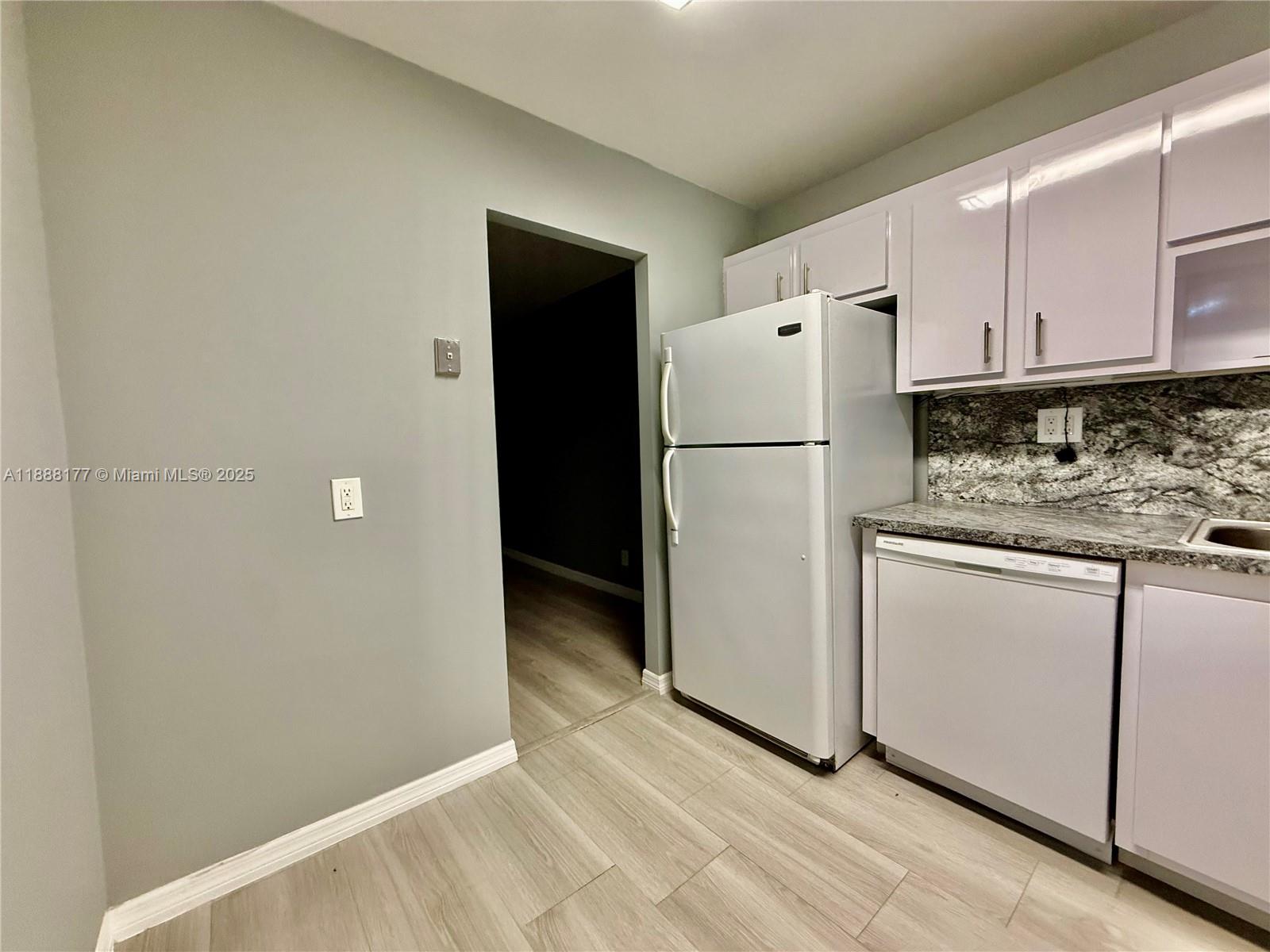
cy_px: 476
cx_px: 635
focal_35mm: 14
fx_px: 514
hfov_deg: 102.1
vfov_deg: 85.7
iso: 250
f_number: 2.2
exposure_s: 1/120
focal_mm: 2.22
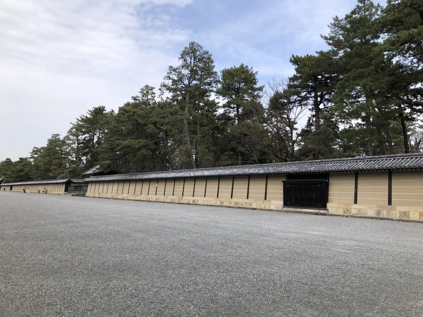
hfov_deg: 63.4
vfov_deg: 49.7
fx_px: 342
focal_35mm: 28
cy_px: 158
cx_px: 212
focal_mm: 4
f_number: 1.8
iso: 20
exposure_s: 1/1333
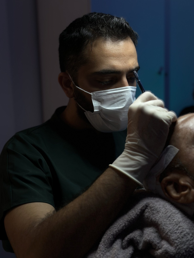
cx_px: 97
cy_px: 129
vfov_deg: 39.7
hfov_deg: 30.3
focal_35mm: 48
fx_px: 359
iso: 80
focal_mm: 6.86
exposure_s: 1/270
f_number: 1.78
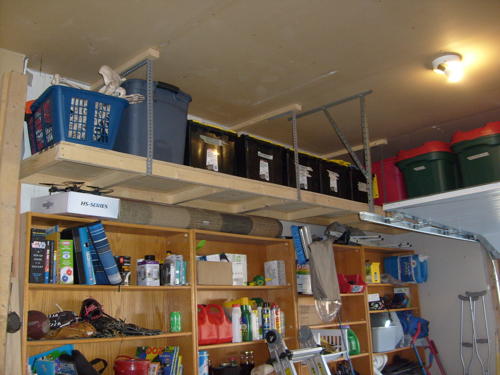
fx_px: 506
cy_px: 188
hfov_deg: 52.6
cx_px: 250
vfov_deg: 40.7
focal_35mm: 35
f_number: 2.8
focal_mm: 5.8
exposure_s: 1/45
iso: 100
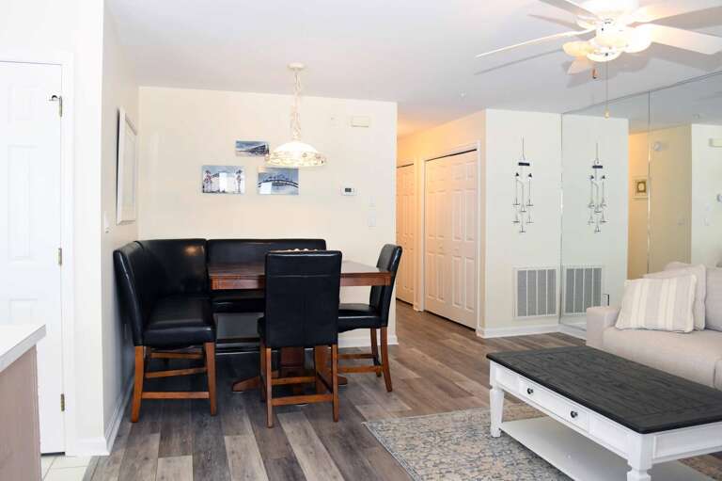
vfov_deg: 47.9
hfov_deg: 67.4
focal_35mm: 27
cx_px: 361
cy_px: 240
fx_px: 541
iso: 1800
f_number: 4
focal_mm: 18
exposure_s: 1/125
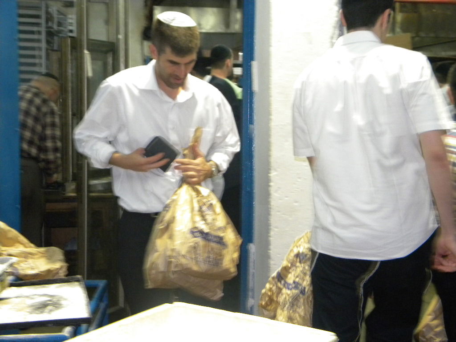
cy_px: 171
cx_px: 228
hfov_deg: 34.3
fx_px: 738
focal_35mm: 56
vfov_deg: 26.1
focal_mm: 10.1
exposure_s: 1/40.1
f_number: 4.1
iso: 400
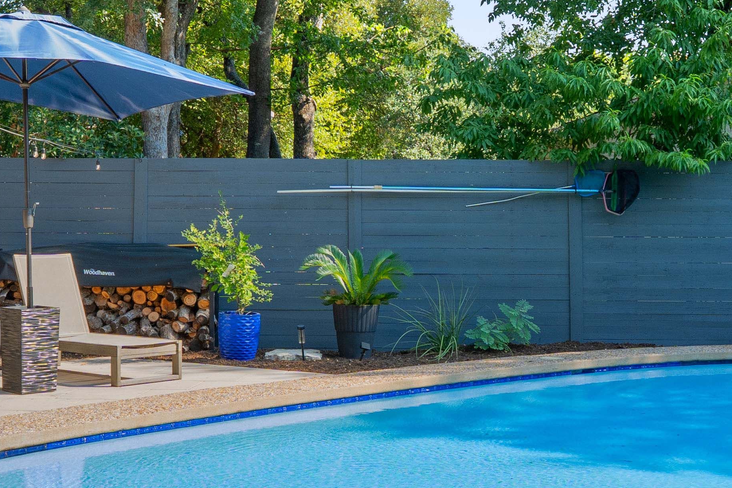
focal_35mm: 61
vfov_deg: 22.3
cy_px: 229
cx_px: 403
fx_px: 1240
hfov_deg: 32.9
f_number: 9
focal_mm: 16
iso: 320
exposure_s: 1/80
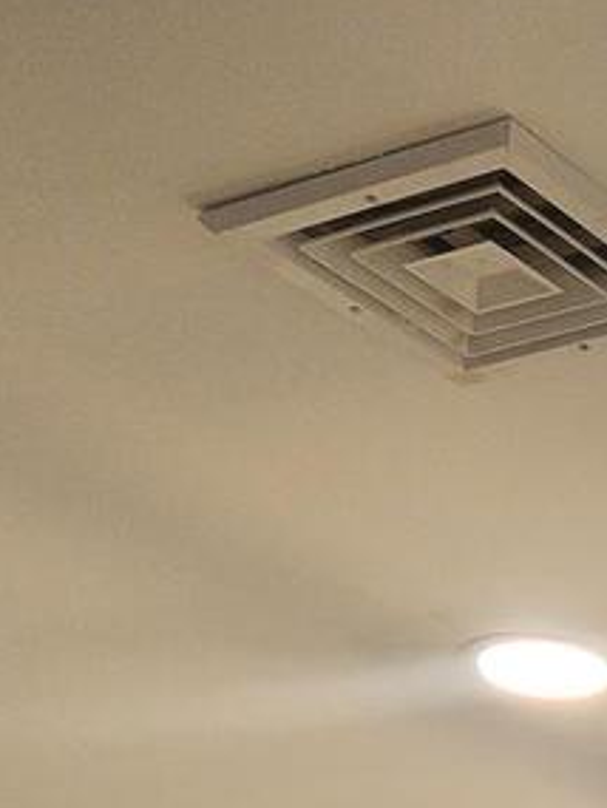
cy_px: 2013
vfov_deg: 12.2
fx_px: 2897
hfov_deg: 11.1
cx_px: 1109
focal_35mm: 124
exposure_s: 1/120
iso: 64
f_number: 1.8
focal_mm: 5.4
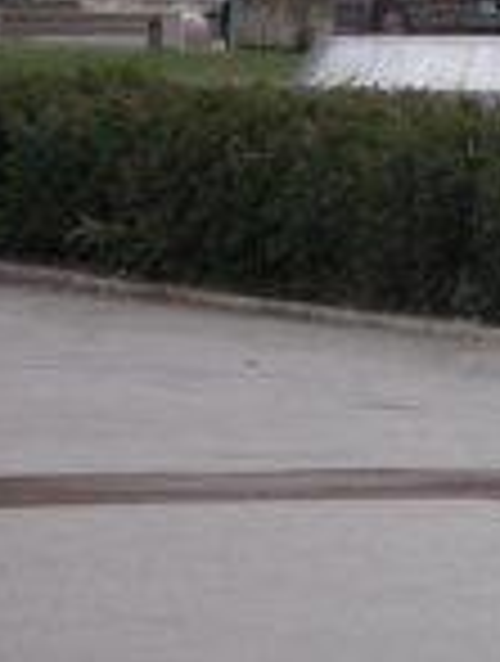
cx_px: 707
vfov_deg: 4.1
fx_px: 9089
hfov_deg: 3.1
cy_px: -340
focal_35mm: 474
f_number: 4.4
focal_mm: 32.5
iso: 200
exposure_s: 1/125
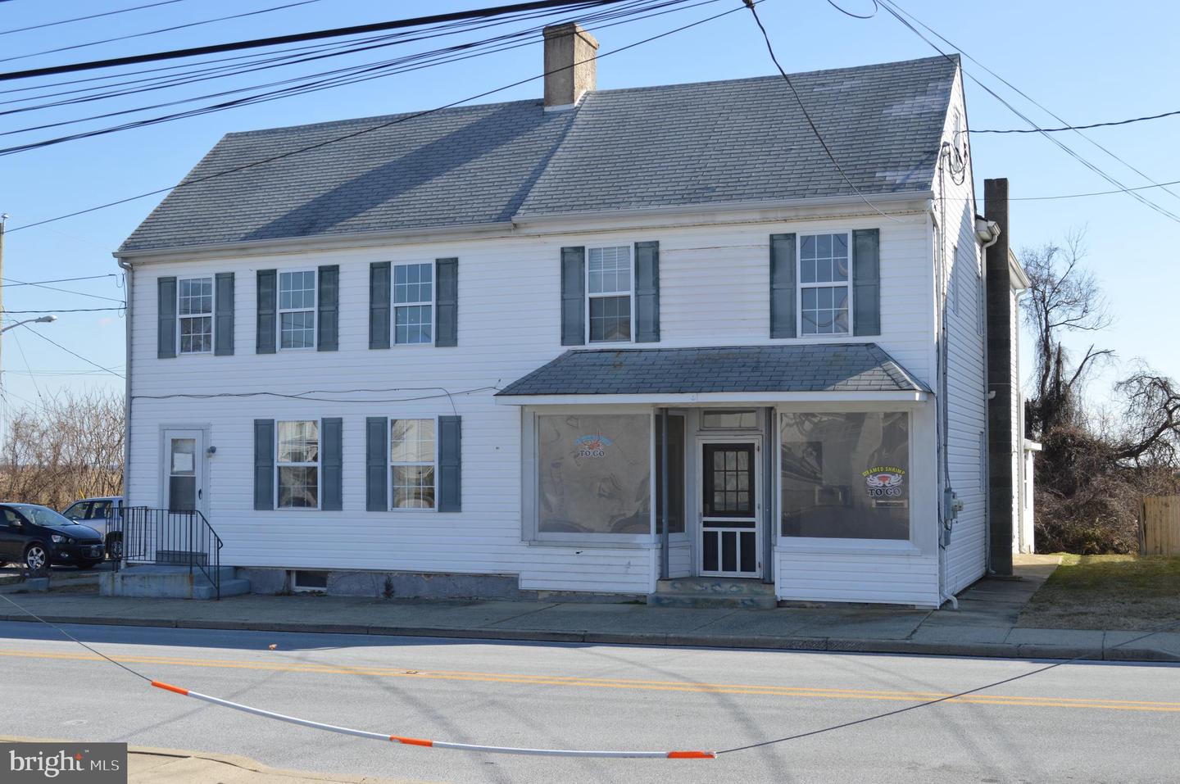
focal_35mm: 42
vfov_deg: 31.8
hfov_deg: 46.4
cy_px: 392
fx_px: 1375
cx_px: 590
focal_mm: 28
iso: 100
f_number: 8
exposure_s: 1/160
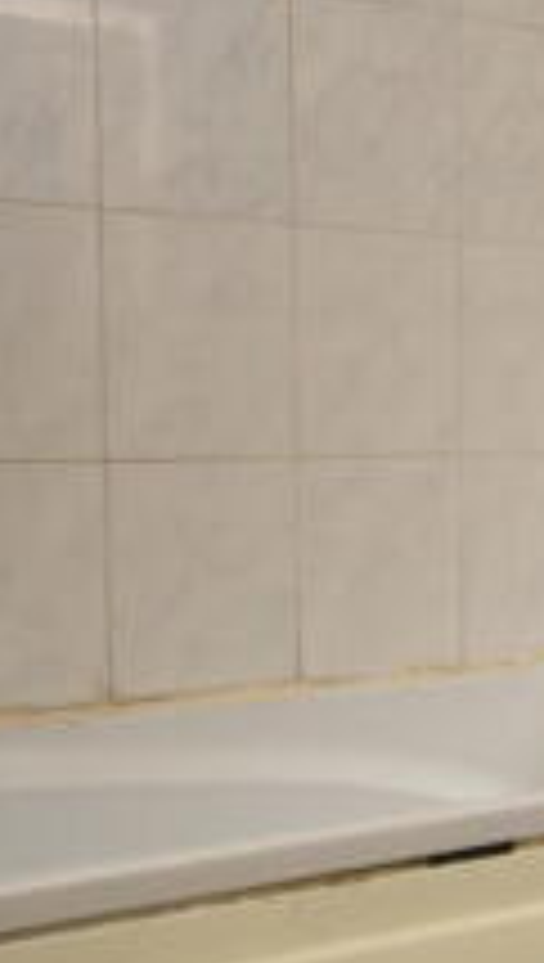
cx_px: 713
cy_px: 461
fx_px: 1226
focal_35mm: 48
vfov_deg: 42.8
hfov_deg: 22.3
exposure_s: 1/200
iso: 125
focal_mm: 10
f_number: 5
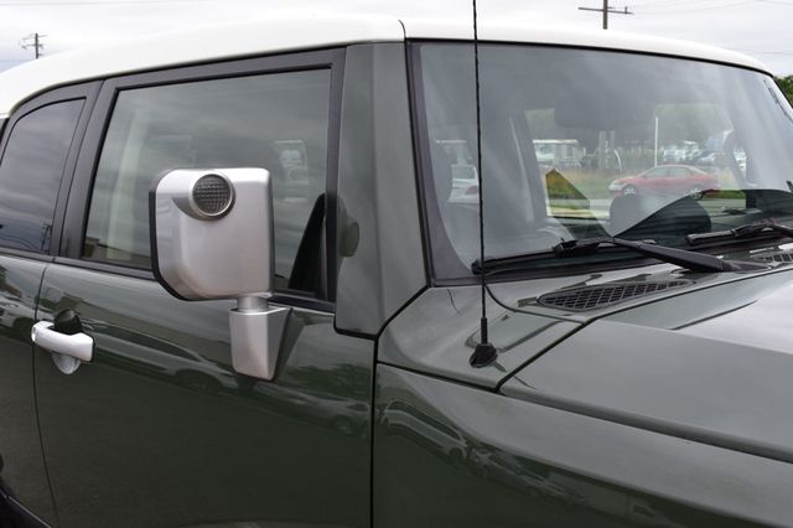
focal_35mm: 44
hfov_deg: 45.0
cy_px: 264
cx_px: 396
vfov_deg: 30.8
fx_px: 958
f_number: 10
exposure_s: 1/320
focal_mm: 29
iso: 400
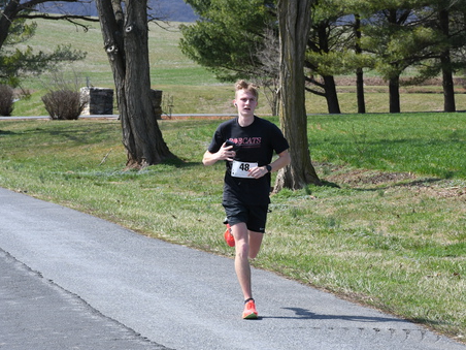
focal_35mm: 167
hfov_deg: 11.9
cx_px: 244
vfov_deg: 8.9
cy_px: 177
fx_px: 2243
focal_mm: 95
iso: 1000
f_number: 14
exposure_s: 1/640
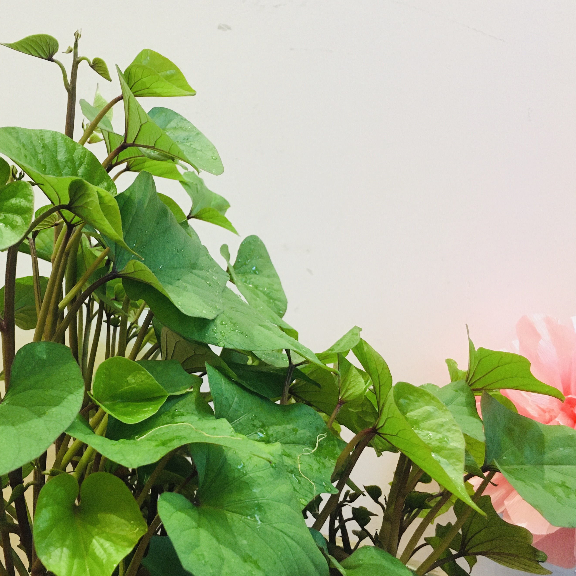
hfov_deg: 41.8
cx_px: 157
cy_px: 280
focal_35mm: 39
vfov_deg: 42.8
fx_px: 734
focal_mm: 4.15
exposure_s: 1/33
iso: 200
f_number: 2.2
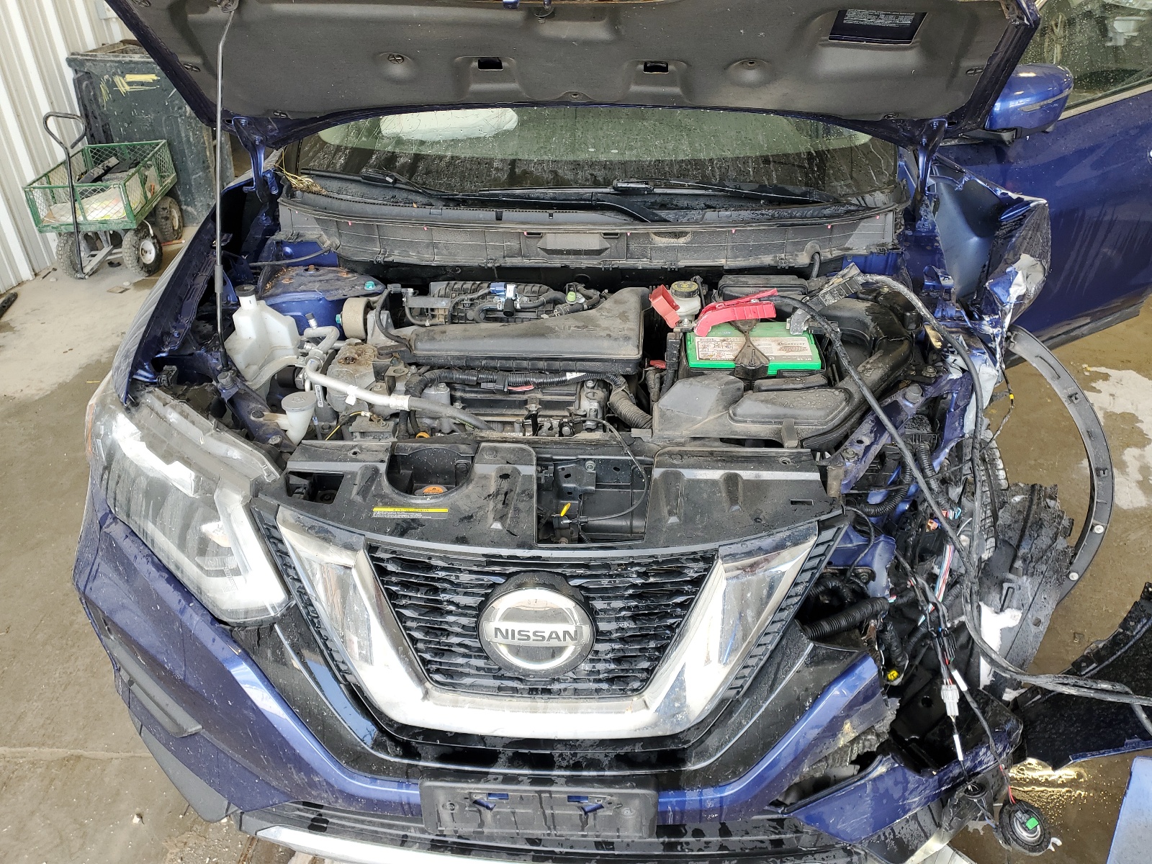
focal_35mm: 26
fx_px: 865
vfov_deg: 53.1
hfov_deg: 67.3
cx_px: 576
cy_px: 432
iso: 50
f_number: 1.5
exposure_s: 1/132
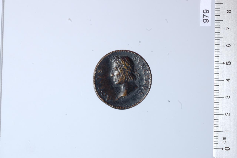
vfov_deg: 16.5
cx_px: 118
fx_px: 543
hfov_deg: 24.6
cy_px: 79
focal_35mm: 82
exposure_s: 1/10
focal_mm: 55
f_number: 18
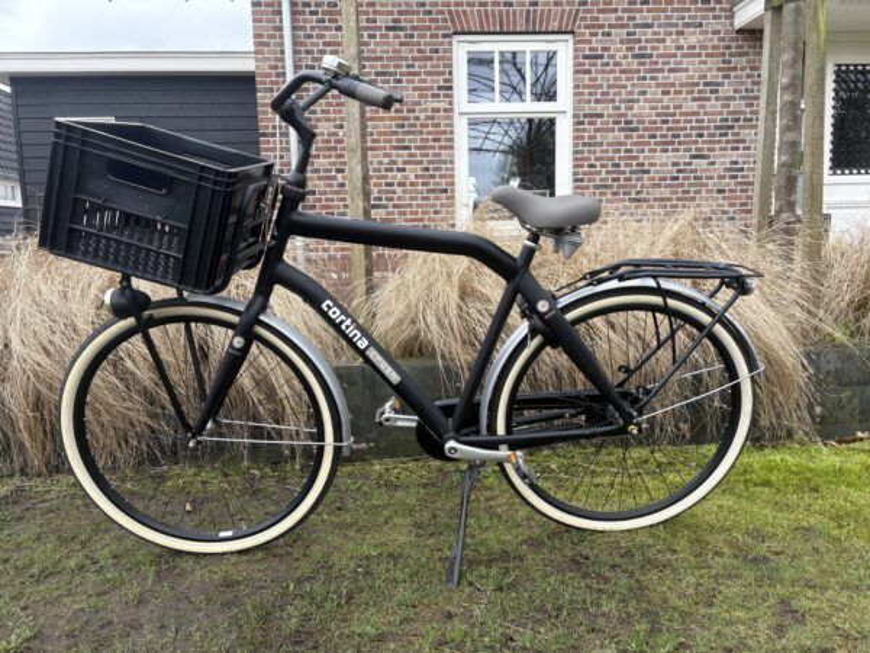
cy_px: 326
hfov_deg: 67.3
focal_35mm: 26
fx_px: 653
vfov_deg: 53.1
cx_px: 435
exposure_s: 1/121
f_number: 1.6
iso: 40
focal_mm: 5.96
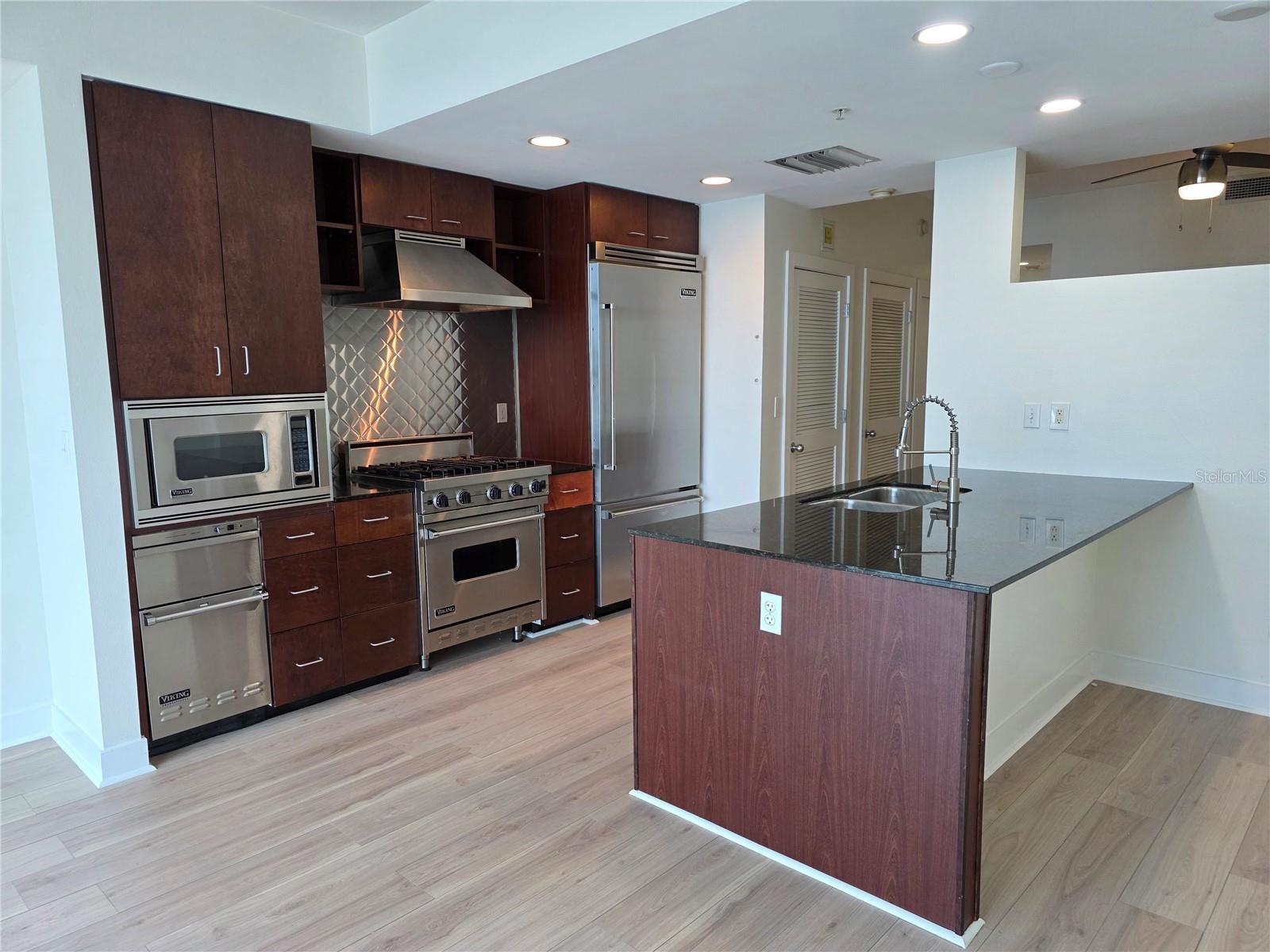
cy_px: 476
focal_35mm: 23
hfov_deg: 73.9
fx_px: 844
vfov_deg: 58.9
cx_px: 635
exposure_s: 1/120
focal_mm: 6.3
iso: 125
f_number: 1.7
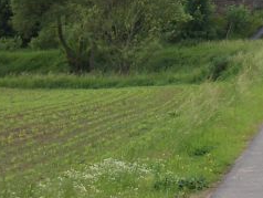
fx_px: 1582
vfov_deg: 7.1
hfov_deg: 9.3
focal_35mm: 208
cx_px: 341
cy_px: 0
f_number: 3.5
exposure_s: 1/250
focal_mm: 10.2
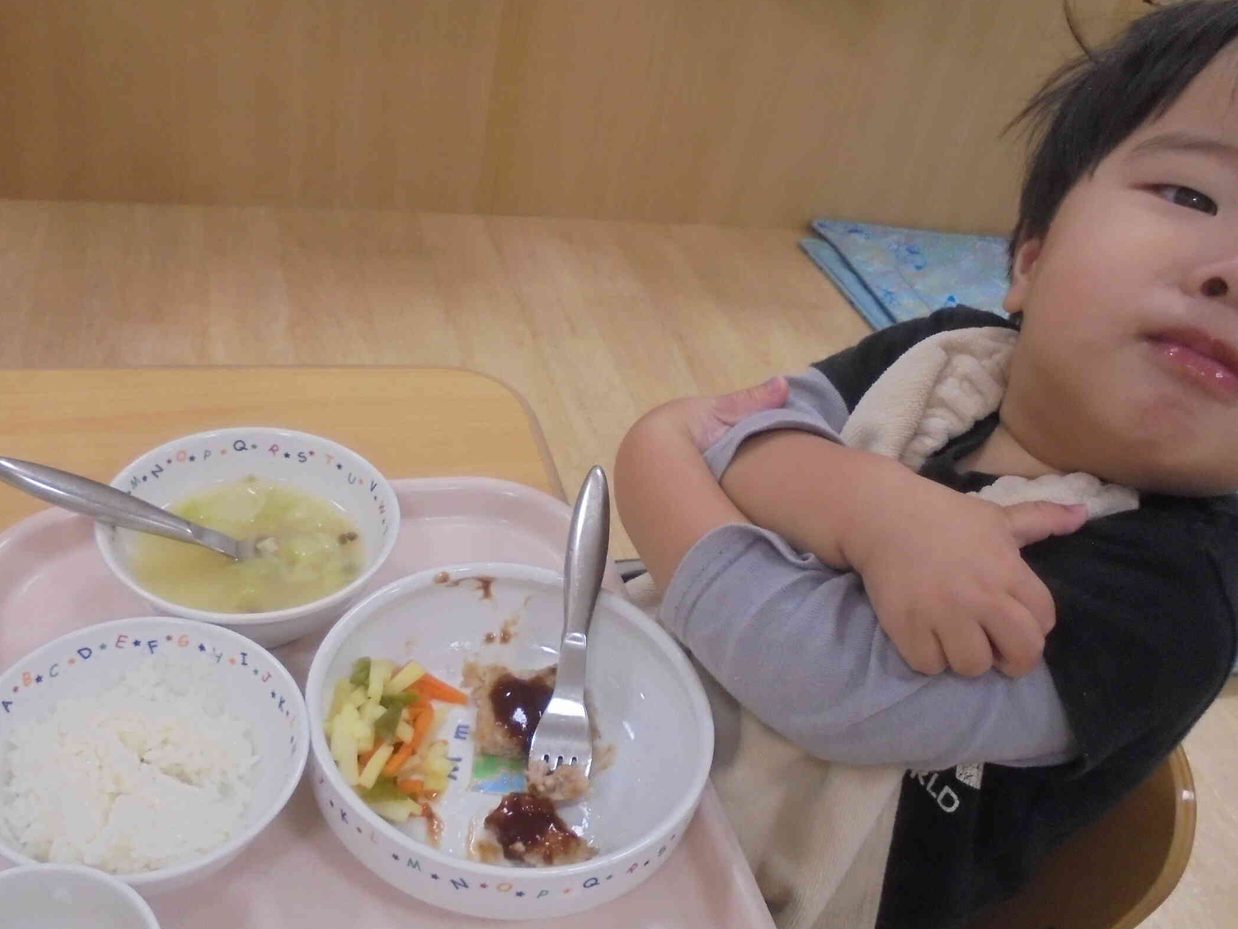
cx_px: 603
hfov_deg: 56.8
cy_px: 516
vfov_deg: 44.1
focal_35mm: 32
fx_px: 1145
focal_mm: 4.6
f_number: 3.5
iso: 400
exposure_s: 1/160
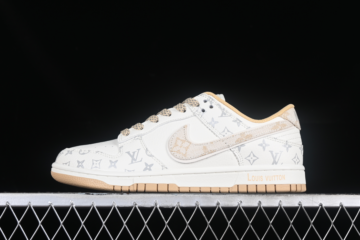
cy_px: 120
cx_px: 180
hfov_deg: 27.0
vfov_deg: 18.2
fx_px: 750
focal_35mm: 75
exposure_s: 1/80
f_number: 8
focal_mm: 50
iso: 160
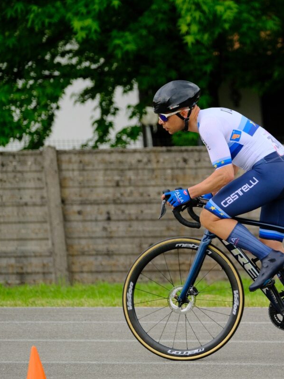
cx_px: 251
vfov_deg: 8.6
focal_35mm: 230
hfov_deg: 6.4
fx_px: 2517
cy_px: 190
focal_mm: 106
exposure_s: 1/2000
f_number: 2.8
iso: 1250
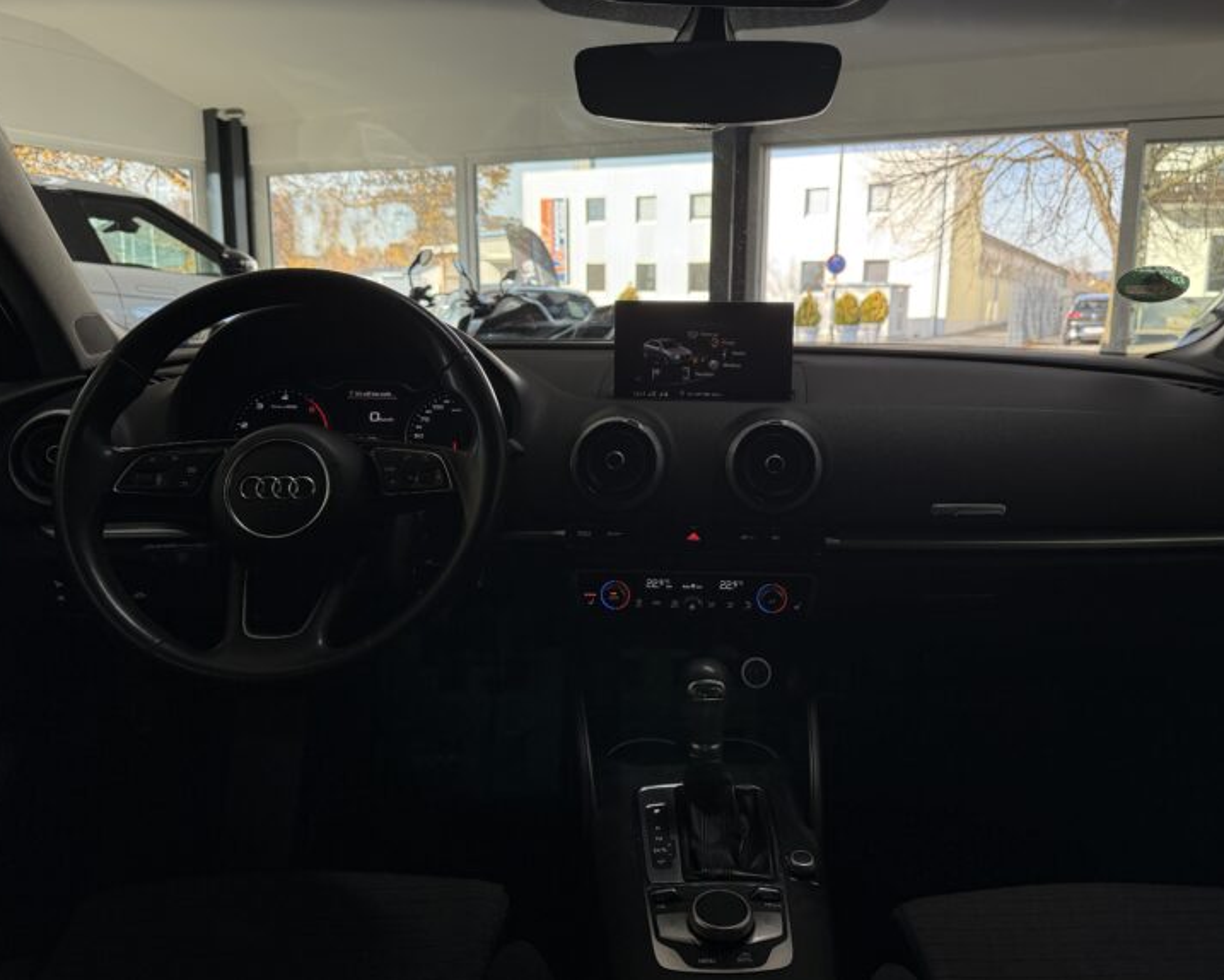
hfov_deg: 65.9
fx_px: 942
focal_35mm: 26
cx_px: 667
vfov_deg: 54.9
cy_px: 475
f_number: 1.78
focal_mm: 6.76
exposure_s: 1/243
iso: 160
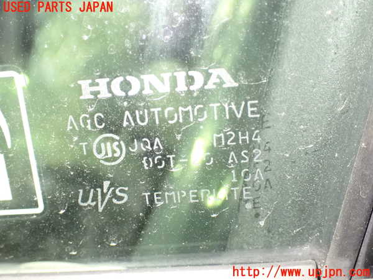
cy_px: 140
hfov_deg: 42.9
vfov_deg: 32.9
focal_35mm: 44
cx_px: 186
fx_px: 474
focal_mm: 7.84
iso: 1600
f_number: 2.9
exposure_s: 1/25
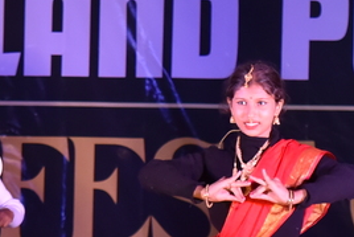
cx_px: 201
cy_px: 180
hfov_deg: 3.6
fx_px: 5627
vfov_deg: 2.4
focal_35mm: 572
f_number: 2.8
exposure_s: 1/320
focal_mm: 102
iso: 1600
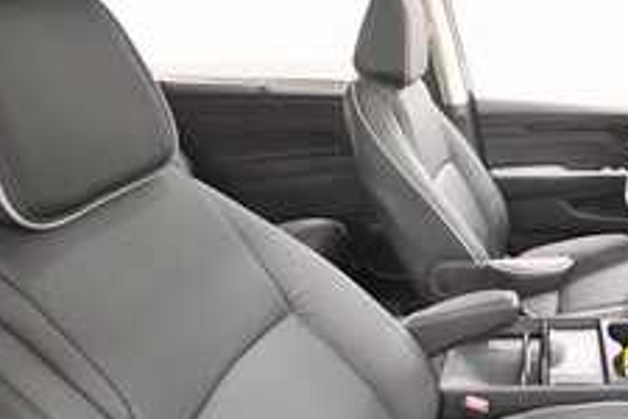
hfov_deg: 53.3
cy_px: 328
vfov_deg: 39.7
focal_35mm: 32
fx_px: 558
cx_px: 533
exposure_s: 1/80
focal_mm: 12
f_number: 4.5
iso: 3200
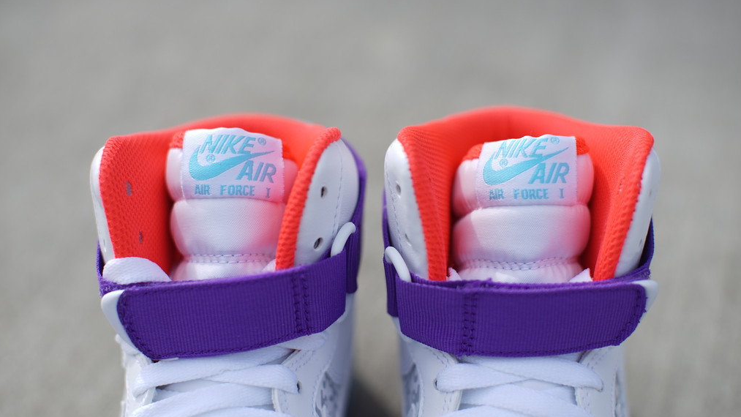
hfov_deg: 39.2
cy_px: 212
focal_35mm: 53
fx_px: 1041
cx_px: 372
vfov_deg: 22.6
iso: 64
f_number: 2.5
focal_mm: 50
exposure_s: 1/1250
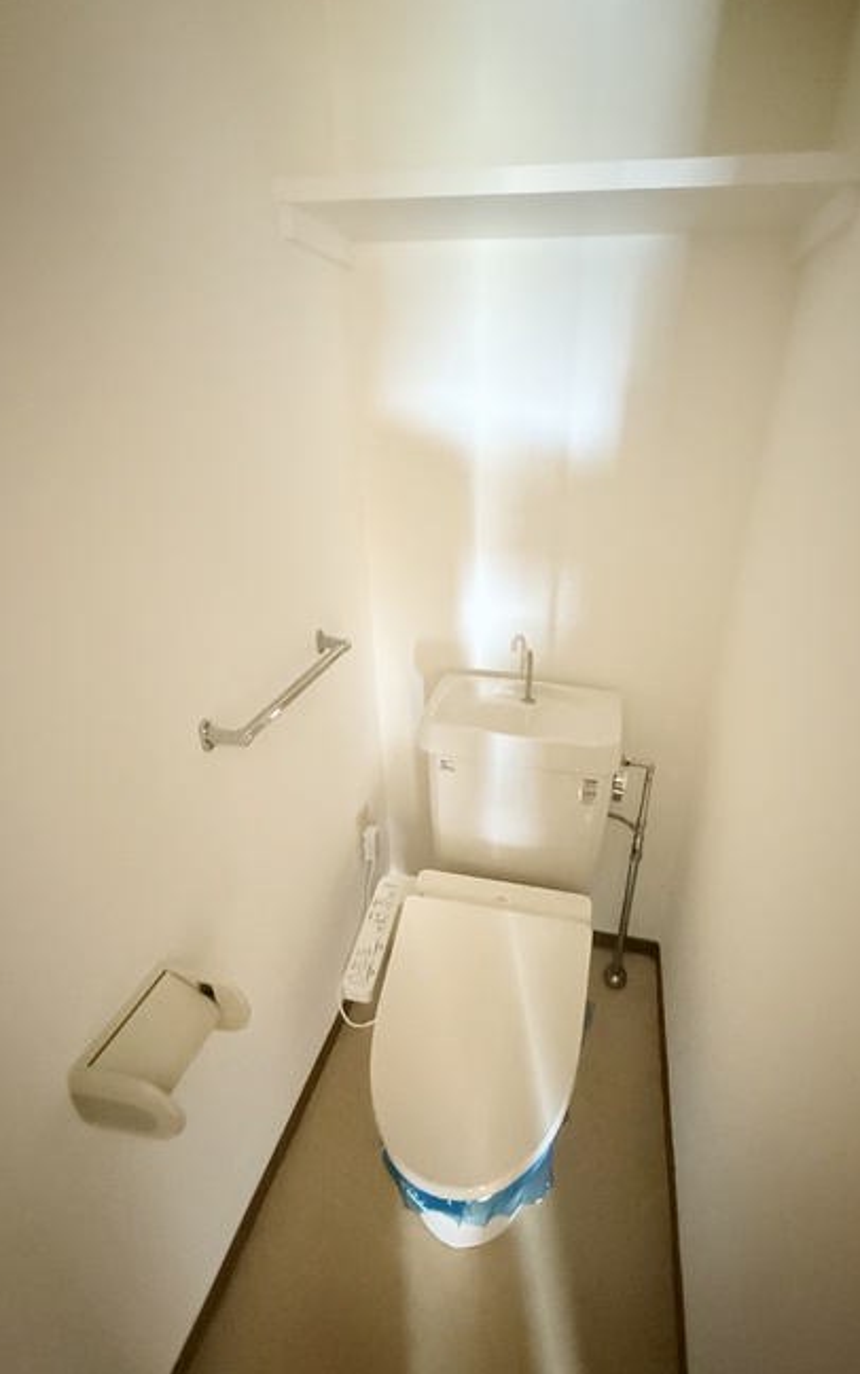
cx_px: 488
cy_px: 694
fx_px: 600
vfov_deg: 97.8
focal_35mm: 16
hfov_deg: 71.0
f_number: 2.2
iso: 1250
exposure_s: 1/43
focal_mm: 2.22
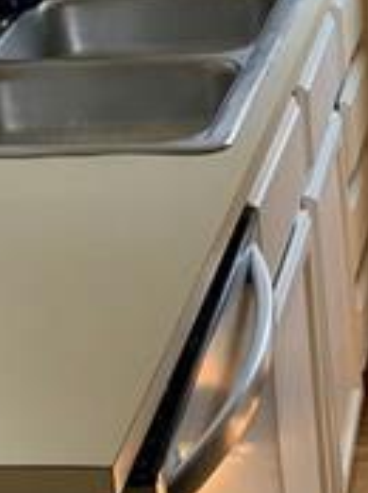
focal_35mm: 115
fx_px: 1634
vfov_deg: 17.1
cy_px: 125
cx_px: 269
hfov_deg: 12.8
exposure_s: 1/121
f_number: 1.8
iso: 64
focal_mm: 4.25
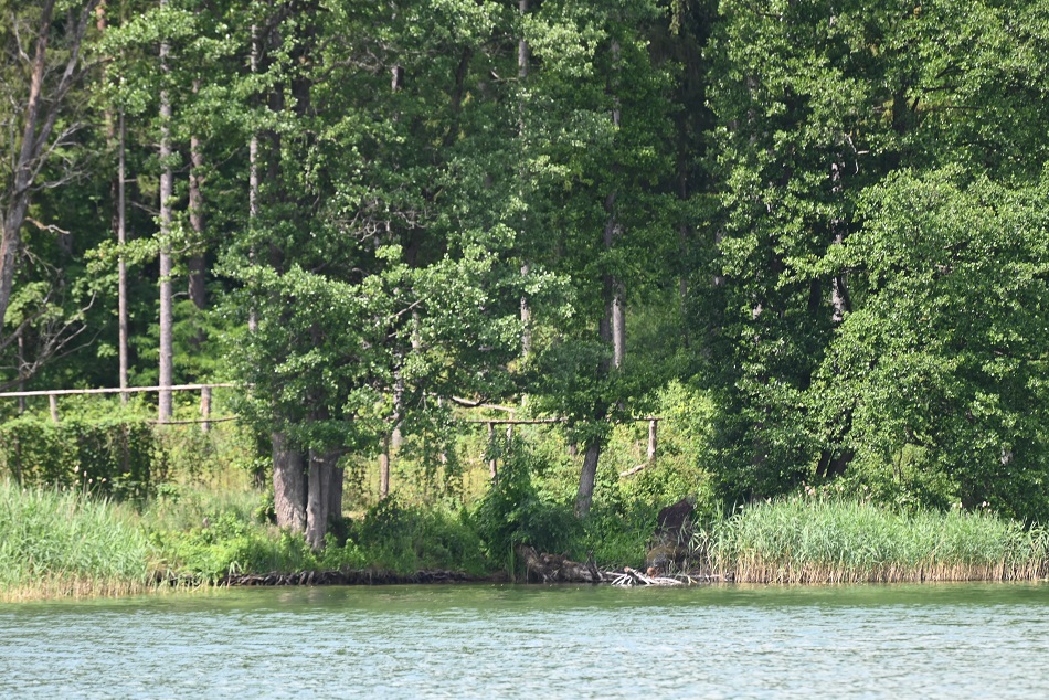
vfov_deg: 4.6
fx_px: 8744
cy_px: 350
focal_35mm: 300
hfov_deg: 6.9
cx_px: 524
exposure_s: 1/640
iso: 400
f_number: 5.6
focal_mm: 300
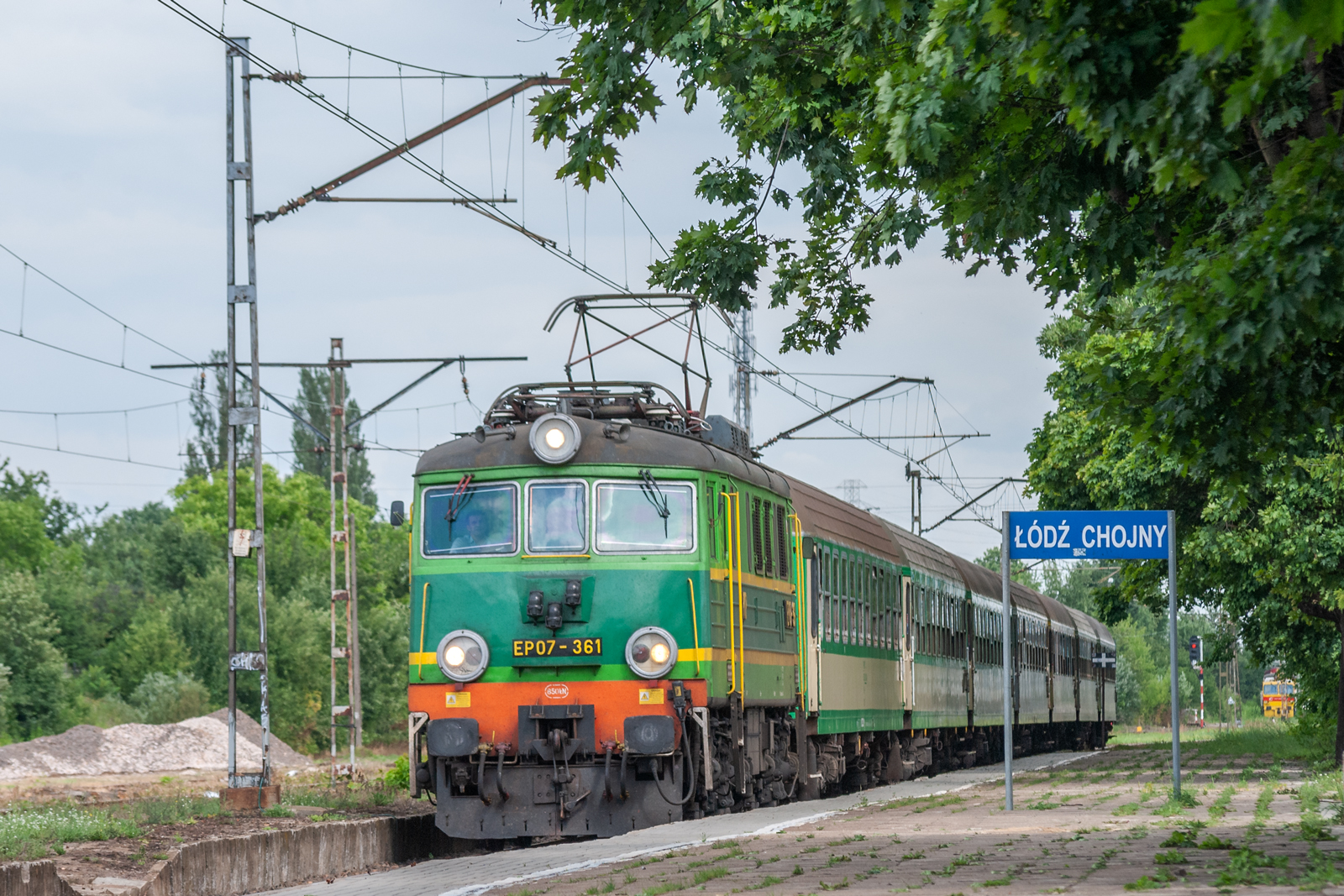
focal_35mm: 202
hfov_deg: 10.2
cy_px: 448
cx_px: 672
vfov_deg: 6.8
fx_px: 7560
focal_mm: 135
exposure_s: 1/250
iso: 200
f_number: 7.1
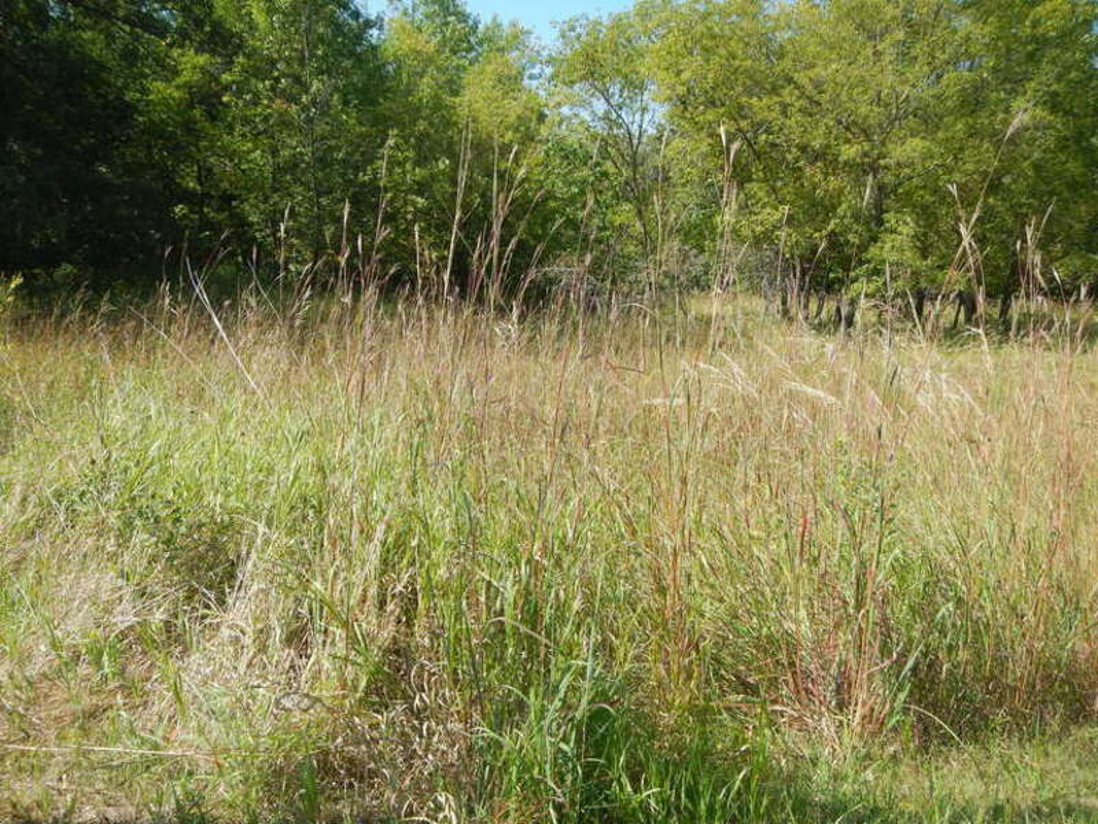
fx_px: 1047
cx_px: 549
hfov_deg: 55.4
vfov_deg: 42.9
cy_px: 412
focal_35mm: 33
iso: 125
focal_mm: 5.9
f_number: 3.9
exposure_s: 1/500
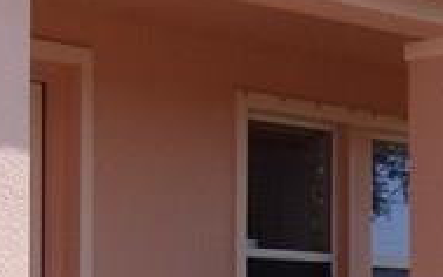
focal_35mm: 115
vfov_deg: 11.3
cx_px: -183
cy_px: 289
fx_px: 1388
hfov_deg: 16.8
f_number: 2.8
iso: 100
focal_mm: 3.58
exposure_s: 1/1600
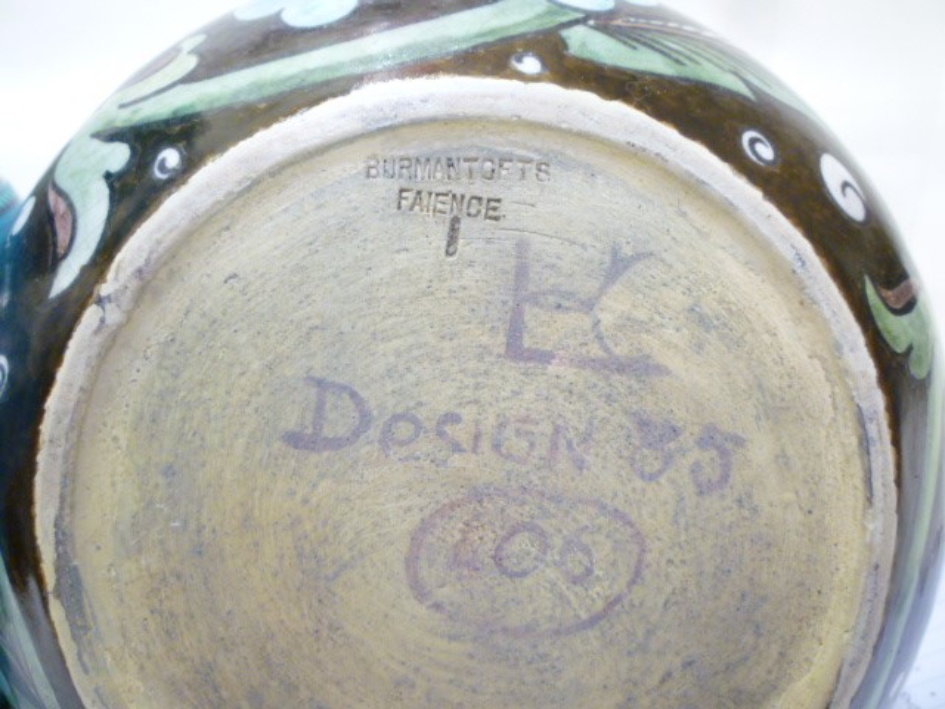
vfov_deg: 48.2
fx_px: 792
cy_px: 354
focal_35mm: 29
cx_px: 472
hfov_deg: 61.7
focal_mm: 5.2
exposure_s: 1/25
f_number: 3.3
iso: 400
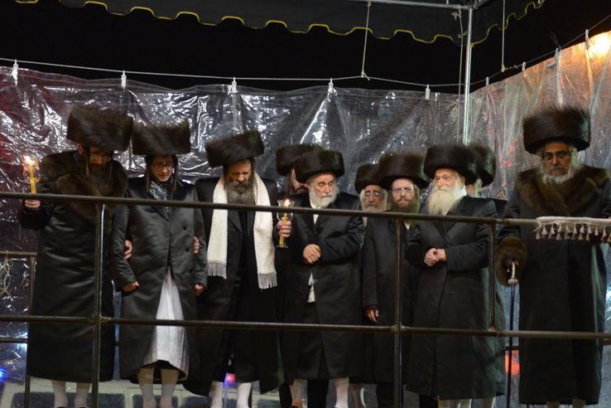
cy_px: 239
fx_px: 1459
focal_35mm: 86
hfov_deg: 23.6
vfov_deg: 15.9
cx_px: 330
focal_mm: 62
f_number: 2.8
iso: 1600
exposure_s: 1/125
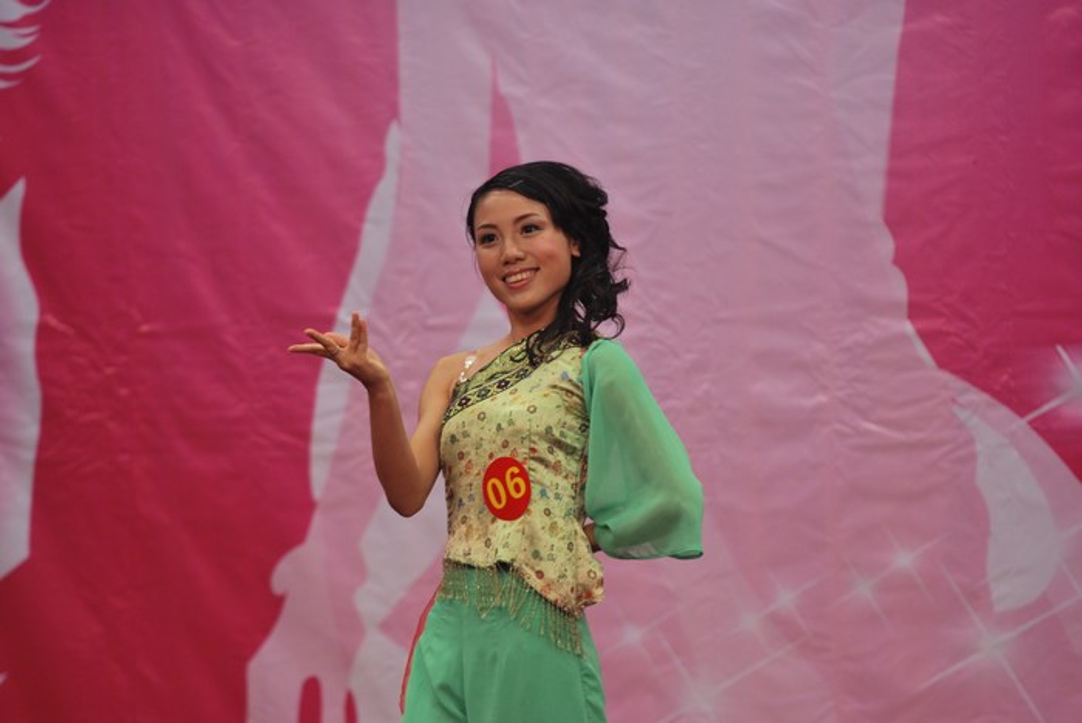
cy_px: 362
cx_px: 541
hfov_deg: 8.1
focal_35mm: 255
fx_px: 7670
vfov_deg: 5.4
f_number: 2.8
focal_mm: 170
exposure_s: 1/250
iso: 400
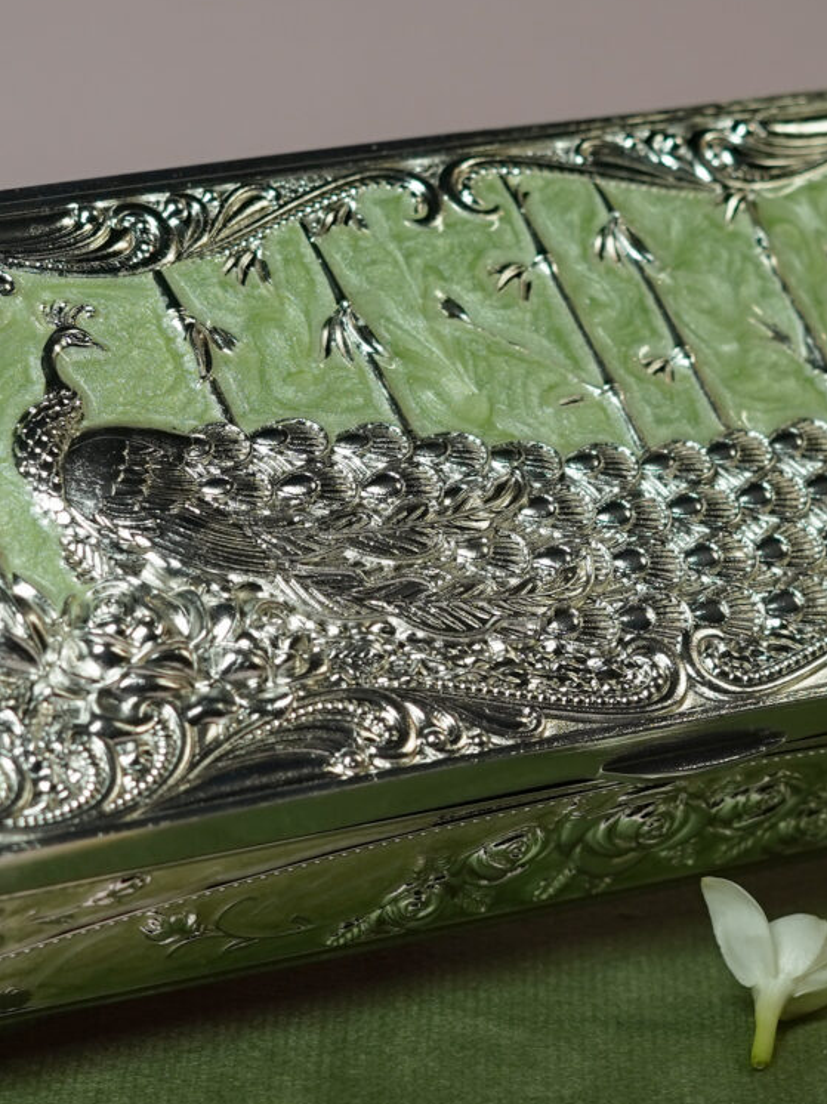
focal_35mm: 165
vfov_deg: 12.0
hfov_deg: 9.0
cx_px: 698
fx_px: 5259
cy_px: 708
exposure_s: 1/125
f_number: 4.5
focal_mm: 50
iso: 400
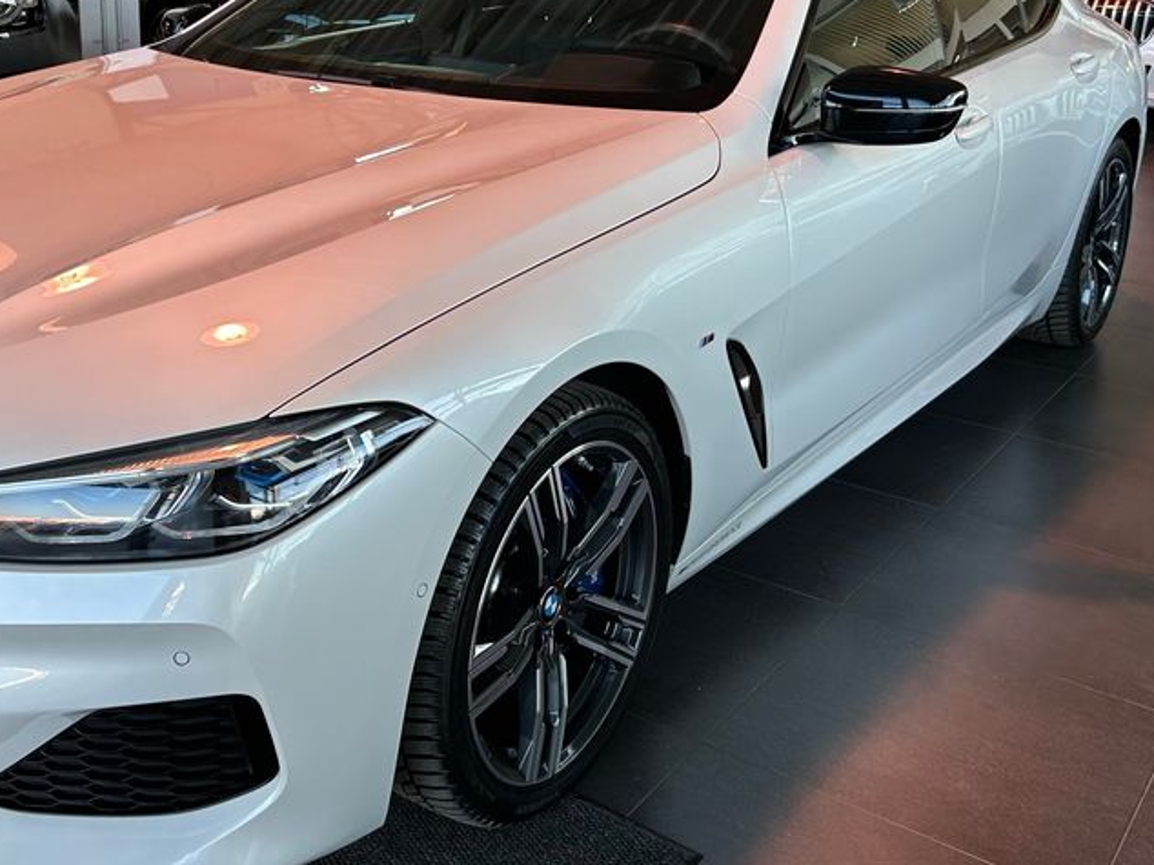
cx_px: 395
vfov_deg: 34.0
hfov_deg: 44.2
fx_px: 1400
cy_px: 282
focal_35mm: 42
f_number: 1.5
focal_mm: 5.7
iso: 32
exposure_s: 1/111
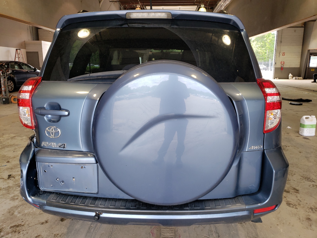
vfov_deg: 53.1
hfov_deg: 67.3
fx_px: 238
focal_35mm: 26
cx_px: 158
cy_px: 119
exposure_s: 1/139
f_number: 1.5
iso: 50
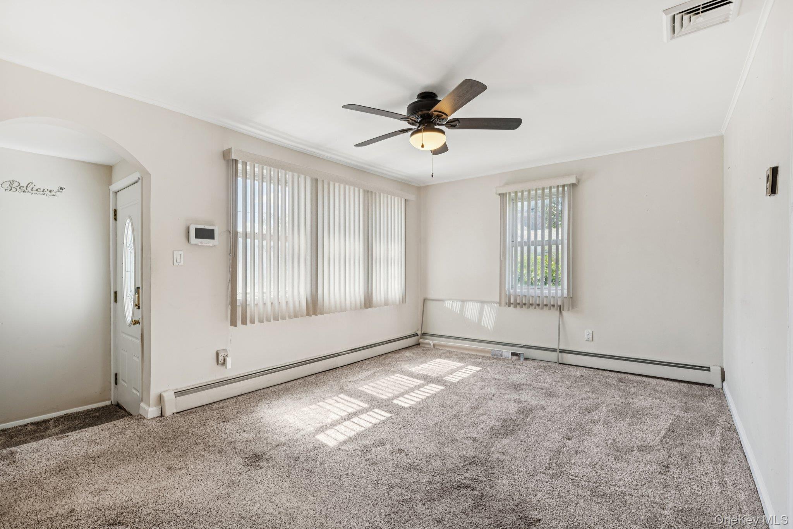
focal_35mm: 17
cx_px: 396
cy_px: 264
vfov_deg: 70.4
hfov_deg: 93.3
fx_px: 374
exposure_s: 1/60
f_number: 8
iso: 160
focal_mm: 17
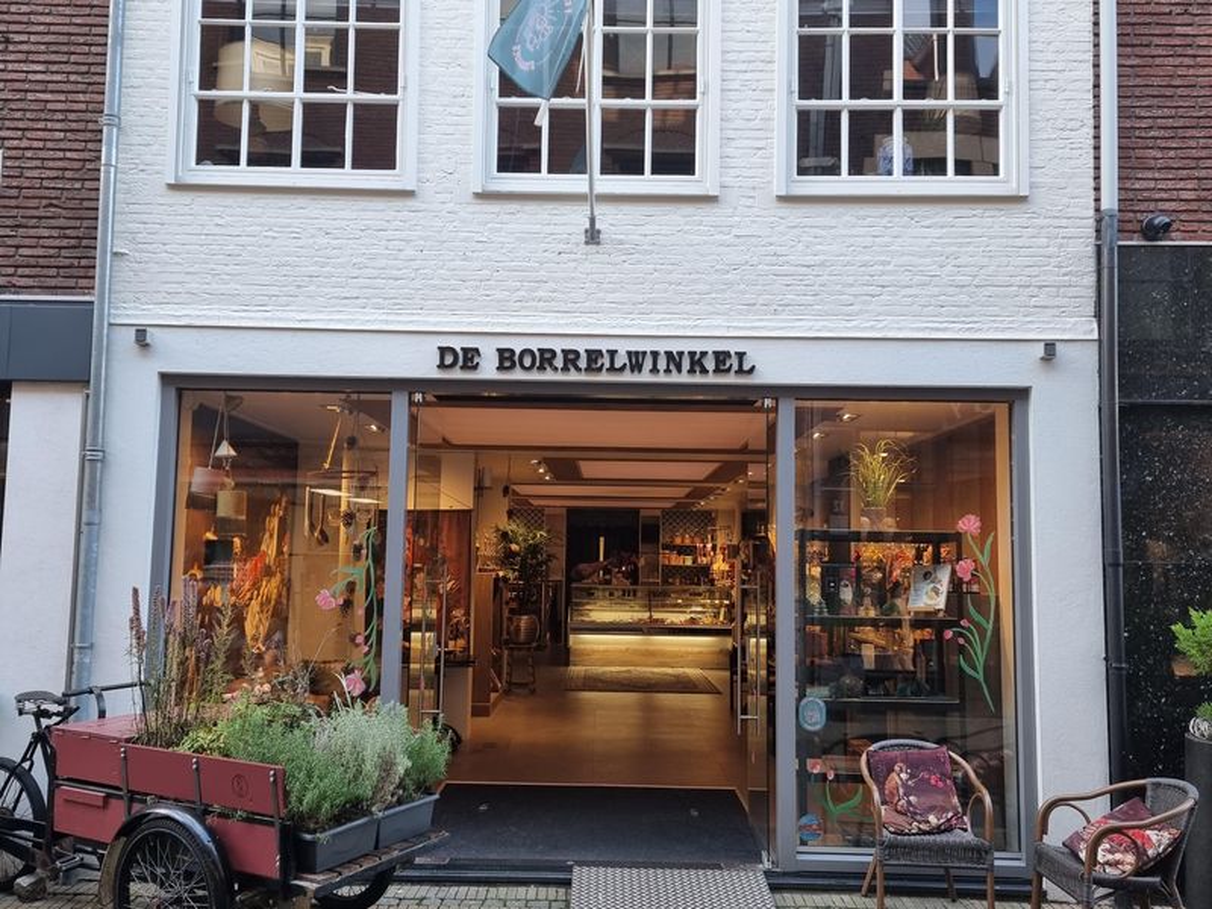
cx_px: 606
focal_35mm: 24
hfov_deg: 71.6
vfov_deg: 56.8
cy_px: 454
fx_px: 840
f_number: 1.8
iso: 50
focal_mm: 6.7
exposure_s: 1/100
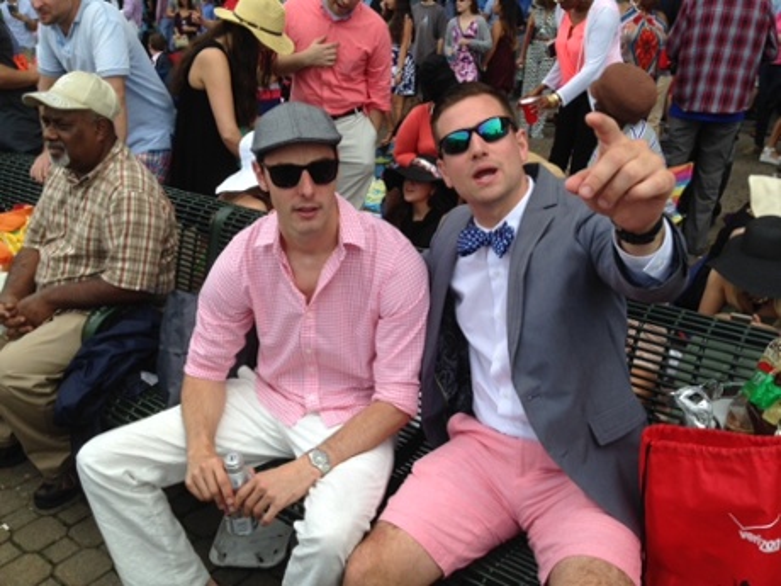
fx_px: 745
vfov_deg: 42.9
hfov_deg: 55.4
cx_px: 390
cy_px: 293
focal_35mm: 33
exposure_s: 1/753
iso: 50
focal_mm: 4.12
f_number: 2.4
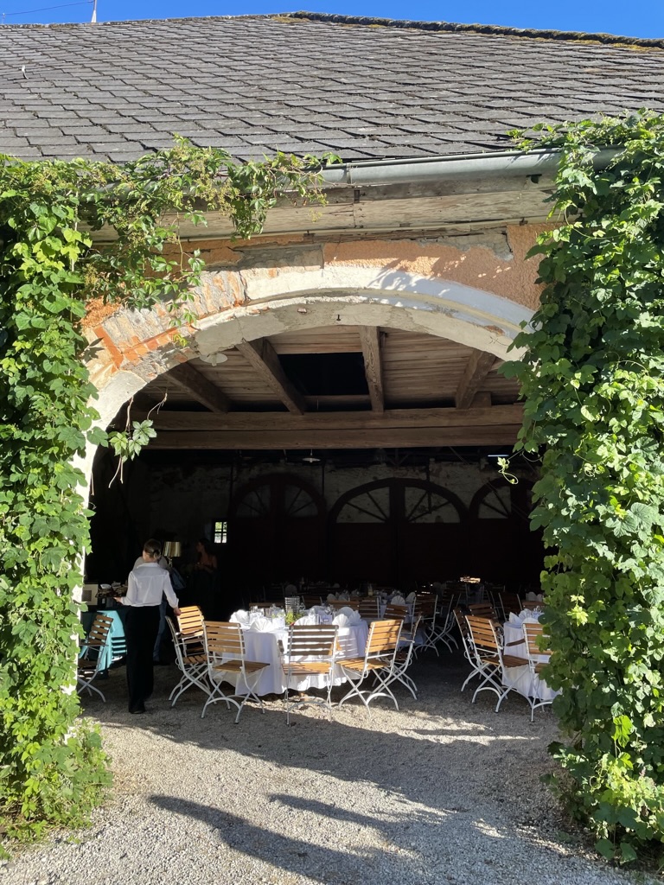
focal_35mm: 26
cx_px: 332
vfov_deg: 67.3
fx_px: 665
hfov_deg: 53.1
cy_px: 442
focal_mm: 4.2
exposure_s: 1/682
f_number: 1.6
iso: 32
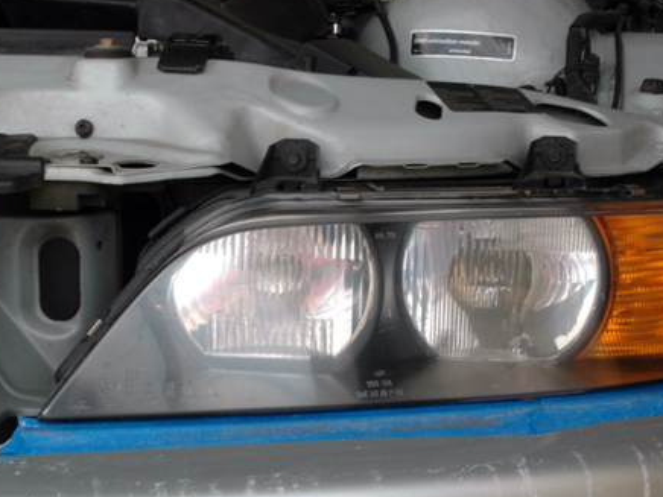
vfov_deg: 15.9
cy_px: 302
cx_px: 391
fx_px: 1781
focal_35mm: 93
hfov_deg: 21.1
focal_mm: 44
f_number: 22
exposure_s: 1/15
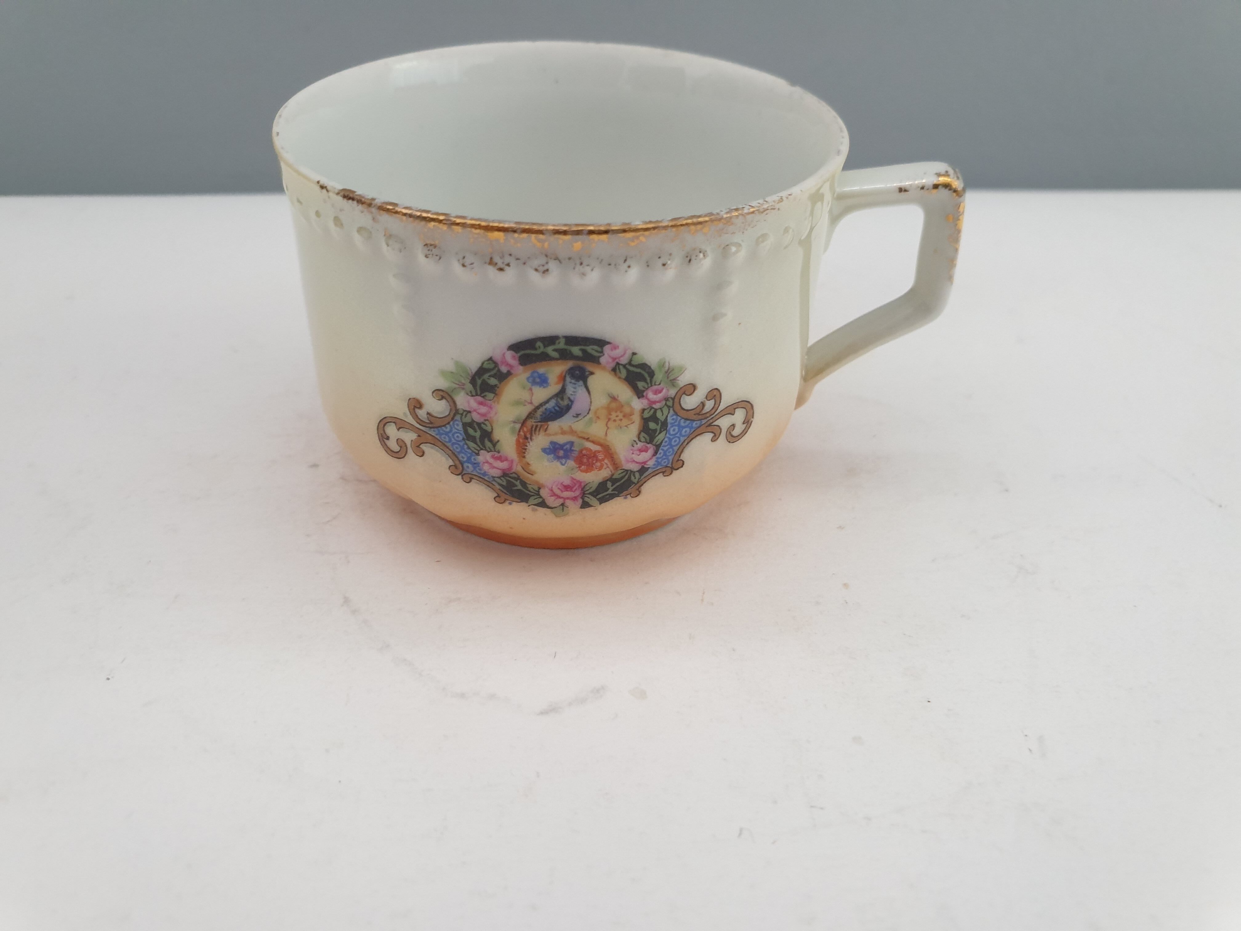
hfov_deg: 67.3
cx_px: 620
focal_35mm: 26
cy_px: 466
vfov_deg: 53.1
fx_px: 932
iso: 250
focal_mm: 4.3
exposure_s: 1/50
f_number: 2.4
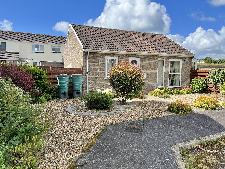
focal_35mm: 26
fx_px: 169
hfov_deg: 67.3
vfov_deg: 53.1
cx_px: 112
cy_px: 84
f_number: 1.5
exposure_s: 1/2299
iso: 50
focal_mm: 5.7
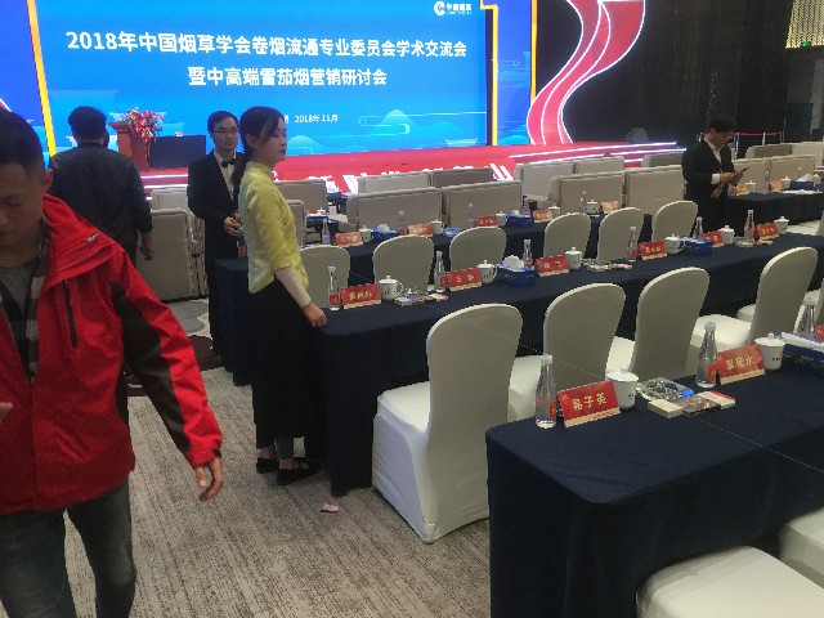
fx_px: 690
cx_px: 412
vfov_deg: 48.2
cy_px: 309
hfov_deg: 61.7
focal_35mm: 29
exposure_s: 1/33
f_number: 2.2
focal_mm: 4.15
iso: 64
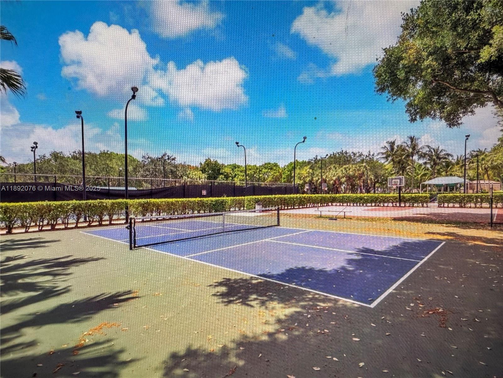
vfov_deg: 56.8
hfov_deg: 71.6
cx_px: 252
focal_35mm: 24
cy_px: 189
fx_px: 349
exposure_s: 1/120
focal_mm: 2.22
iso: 160
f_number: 2.2
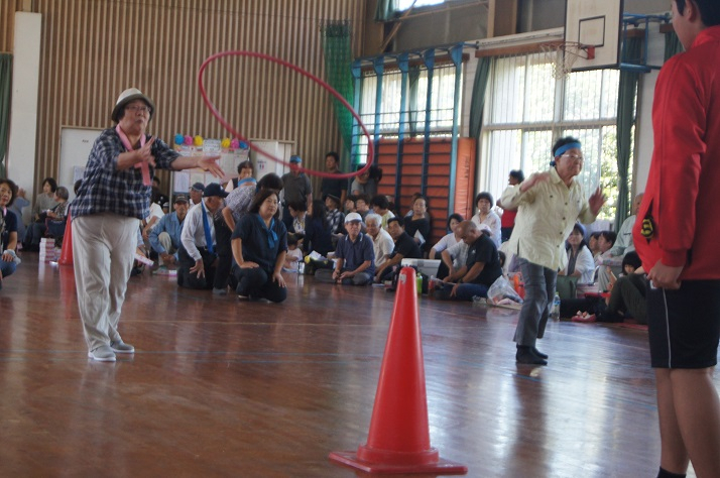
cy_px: 239
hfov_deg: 24.6
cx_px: 360
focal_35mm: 82
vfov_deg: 16.5
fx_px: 1648
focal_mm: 55
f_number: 5.6
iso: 1000
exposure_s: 1/100
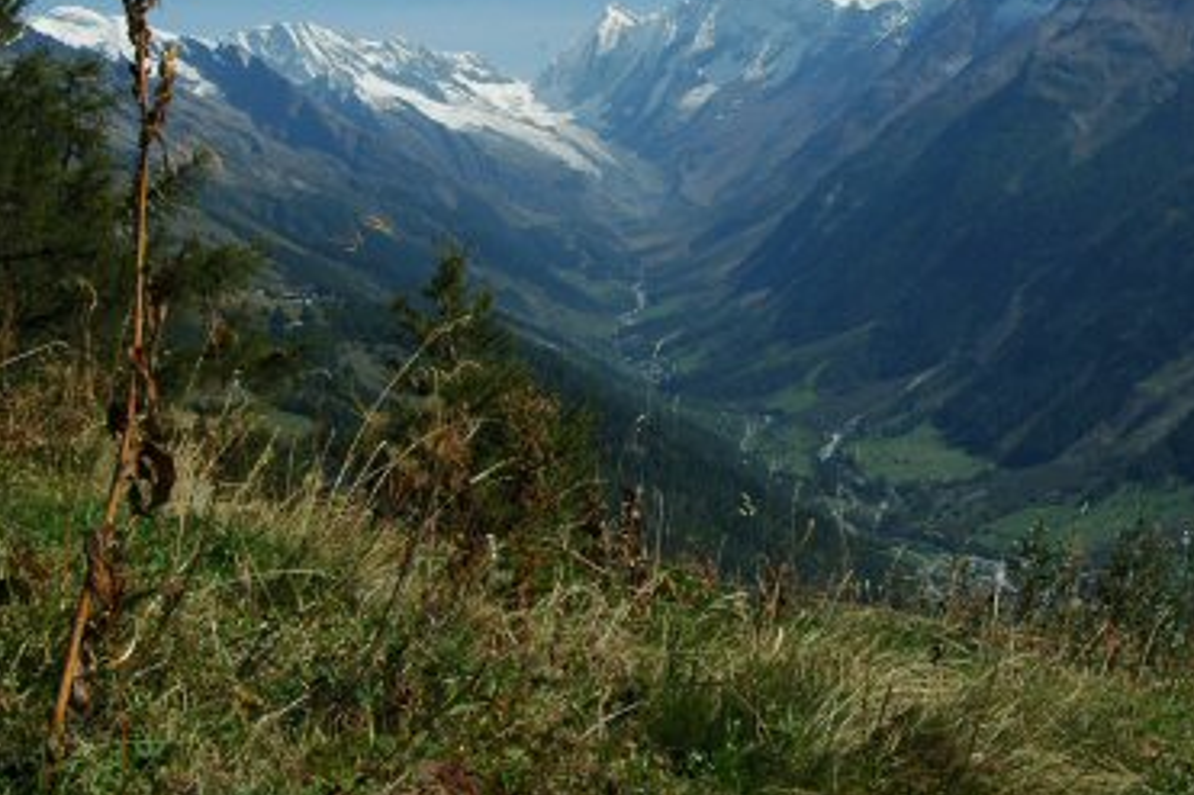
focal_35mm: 71
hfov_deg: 28.5
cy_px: 277
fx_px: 2343
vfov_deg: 19.2
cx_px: 747
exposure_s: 1/160
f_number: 16
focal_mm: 35
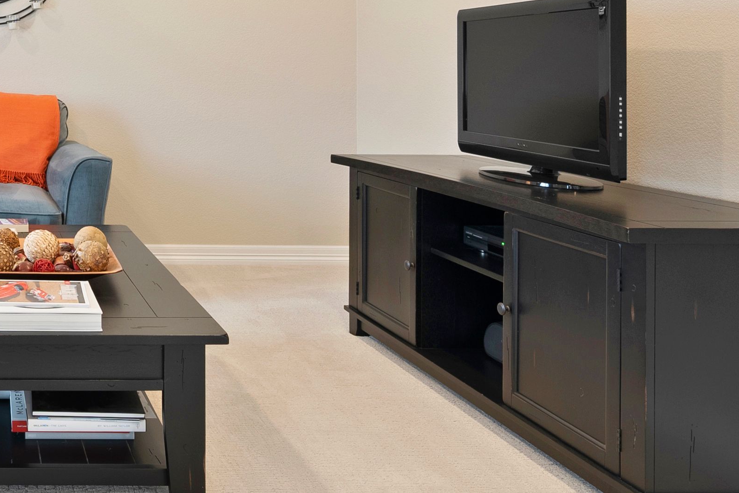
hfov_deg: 41.0
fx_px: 821
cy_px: 73
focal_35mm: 40
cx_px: -32
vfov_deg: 32.2
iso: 500
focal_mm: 15
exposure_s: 1/1.25
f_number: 8
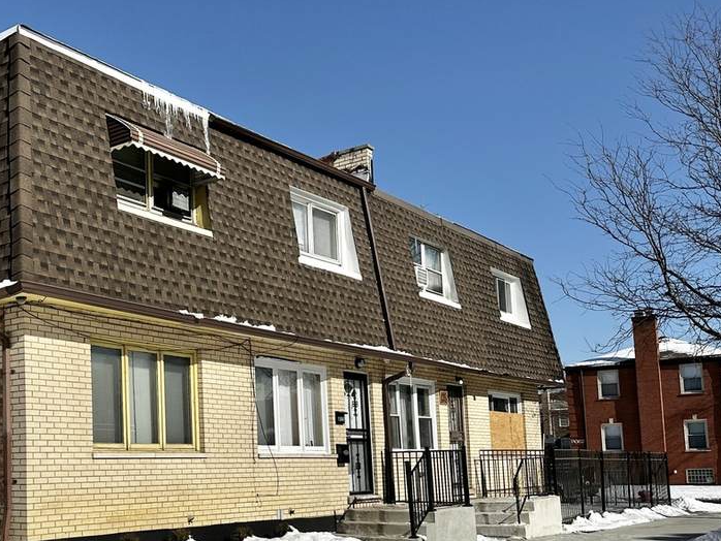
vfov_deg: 32.5
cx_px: 73
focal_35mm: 44
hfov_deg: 39.8
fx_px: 917
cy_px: 377
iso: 80
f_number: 1.78
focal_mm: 6.86
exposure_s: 1/12048
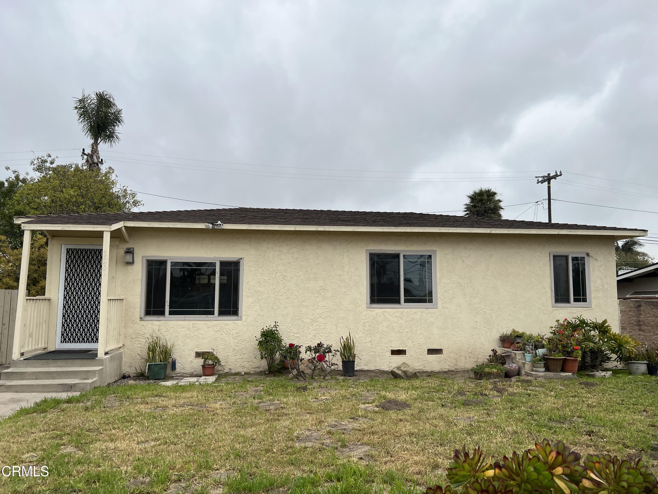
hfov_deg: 67.3
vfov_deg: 53.1
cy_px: 247
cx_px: 329
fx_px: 494
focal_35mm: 26
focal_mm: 5.7
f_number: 1.5
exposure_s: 1/3257
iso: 50
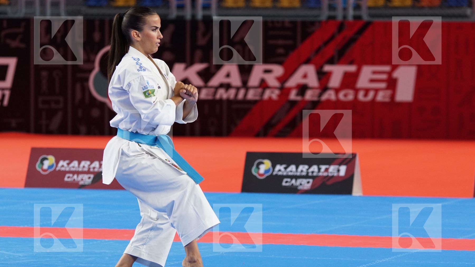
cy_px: 134
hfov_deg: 10.1
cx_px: 238
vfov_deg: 5.7
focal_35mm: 213
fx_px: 2677
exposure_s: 1/400
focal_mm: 135
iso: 1000
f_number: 3.2
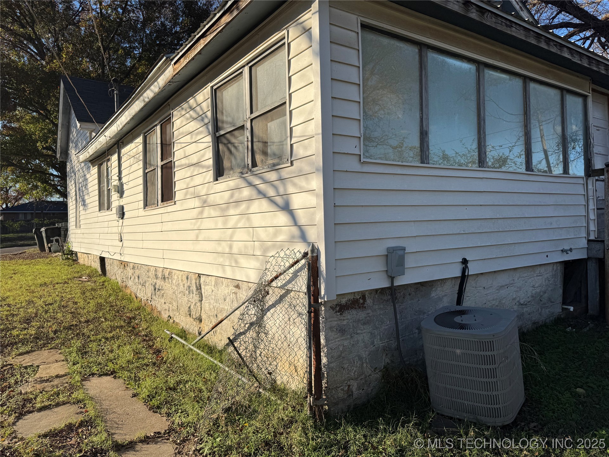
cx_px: 304
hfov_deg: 71.6
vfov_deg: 56.8
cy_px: 228
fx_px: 422
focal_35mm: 24
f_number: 1.78
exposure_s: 1/5814
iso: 80
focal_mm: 6.76
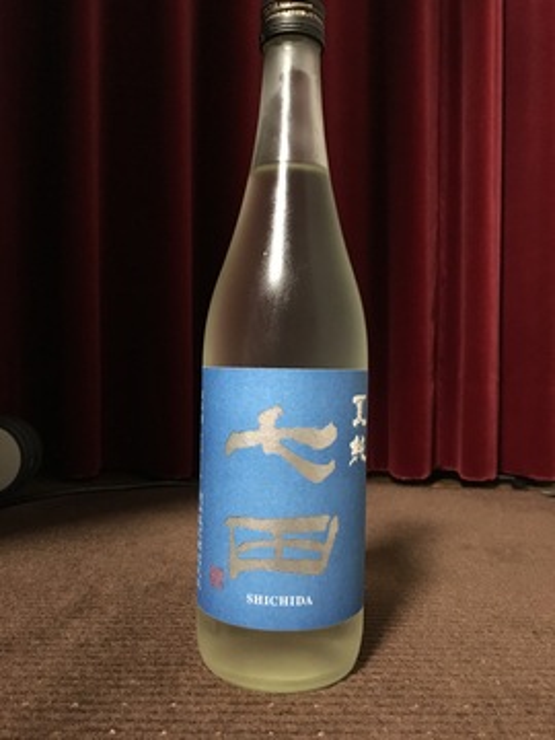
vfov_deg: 61.7
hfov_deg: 48.2
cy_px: 370
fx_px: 620
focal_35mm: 29
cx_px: 278
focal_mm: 4.15
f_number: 2.2
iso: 320
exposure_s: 1/15
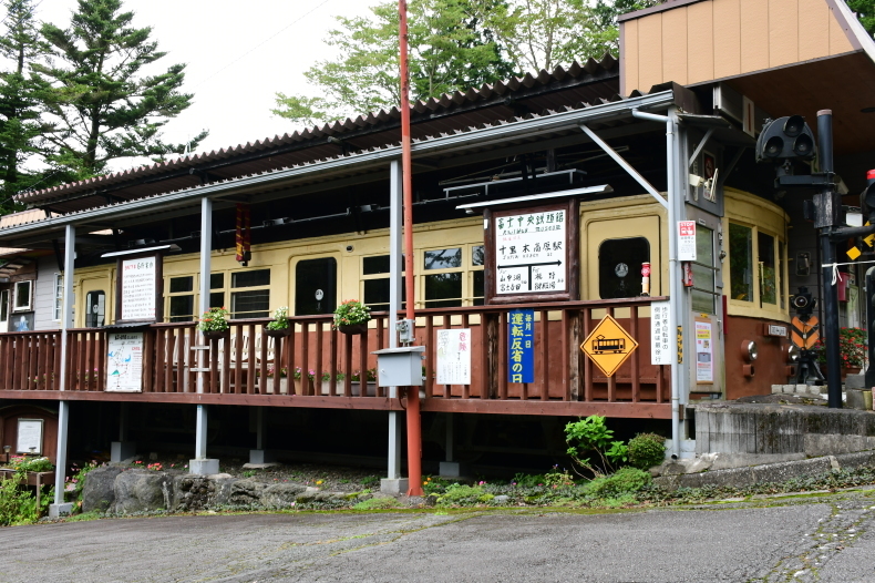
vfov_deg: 36.8
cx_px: 438
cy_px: 292
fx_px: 875
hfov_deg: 53.2
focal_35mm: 36
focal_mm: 24
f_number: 8
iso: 400
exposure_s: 1/40
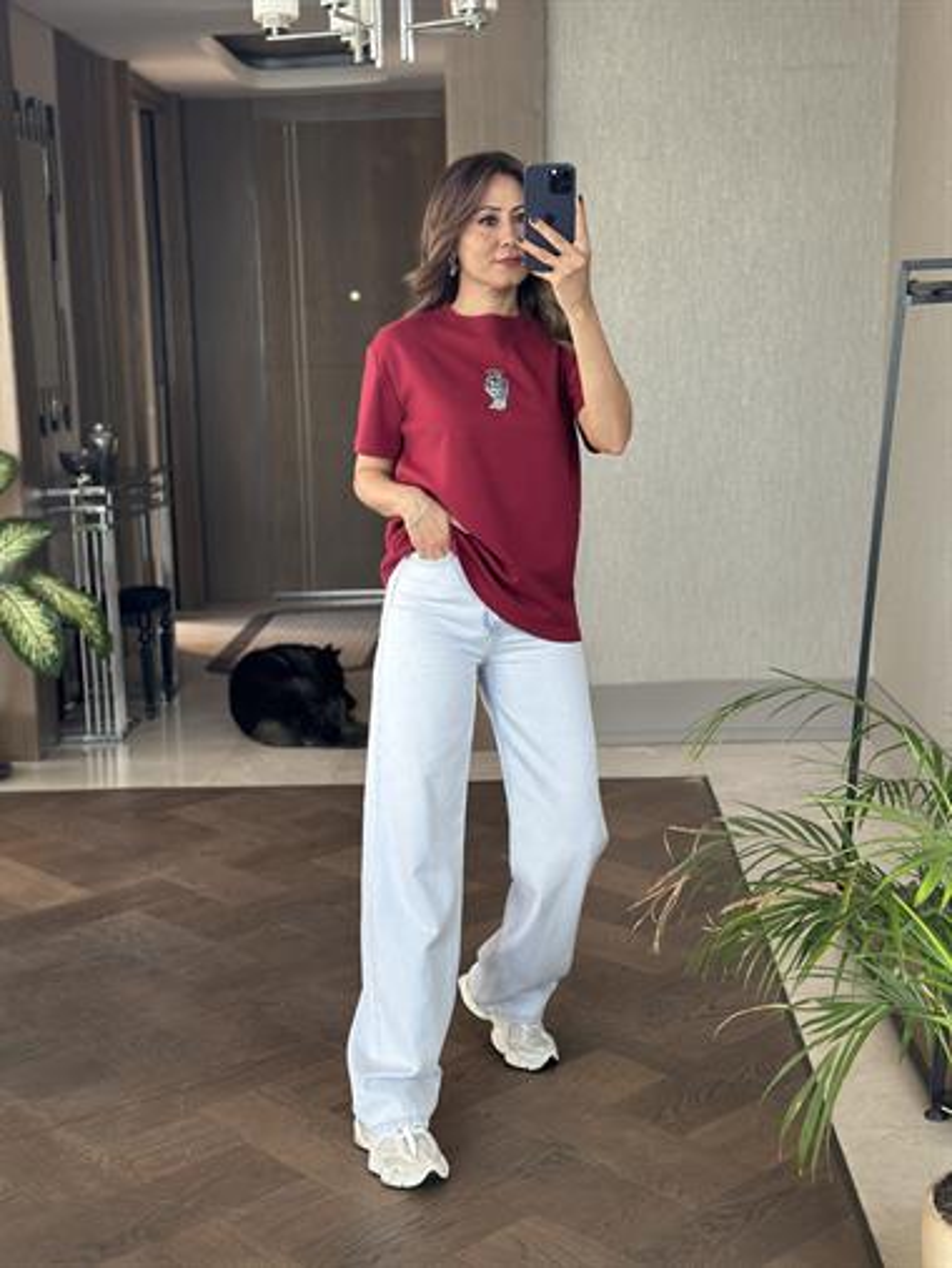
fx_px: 1759
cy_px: 634
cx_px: 476
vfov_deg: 39.6
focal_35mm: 48
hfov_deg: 30.3
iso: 125
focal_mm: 6.86
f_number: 1.78
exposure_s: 1/64
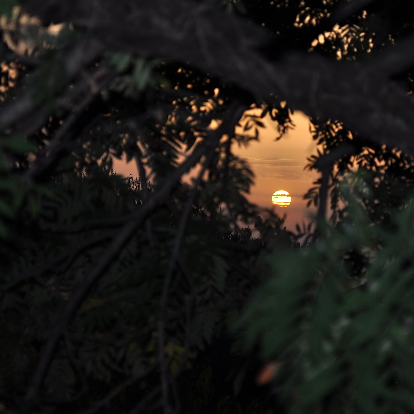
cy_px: 208
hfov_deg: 11.3
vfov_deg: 11.3
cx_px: 284
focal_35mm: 154
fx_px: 2084
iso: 200
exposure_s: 1/200
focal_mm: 80
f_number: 6.3
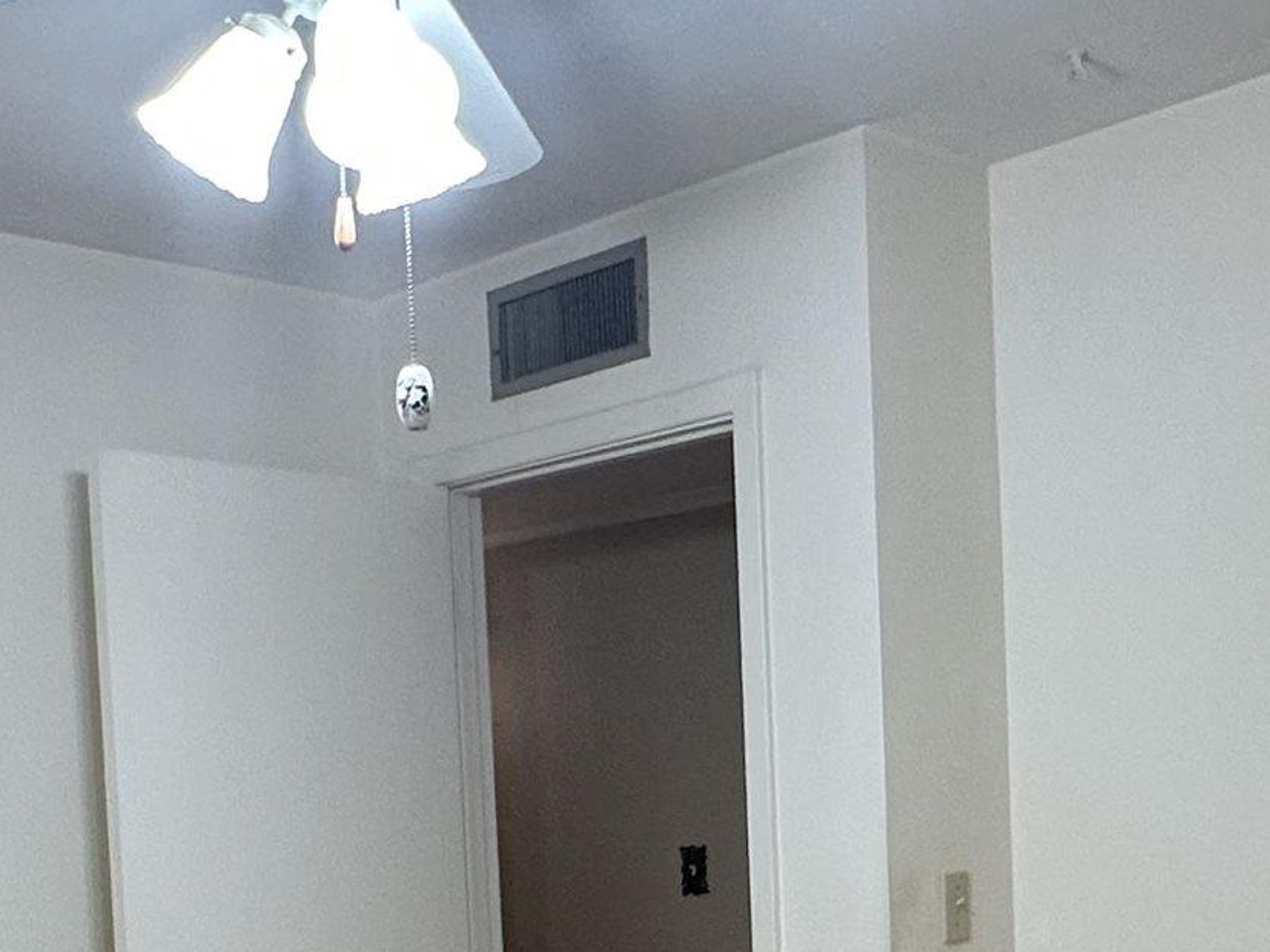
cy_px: 883
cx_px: 574
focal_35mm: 52
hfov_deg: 36.8
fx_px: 1908
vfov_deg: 26.9
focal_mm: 2.22
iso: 160
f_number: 2.2
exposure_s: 1/120
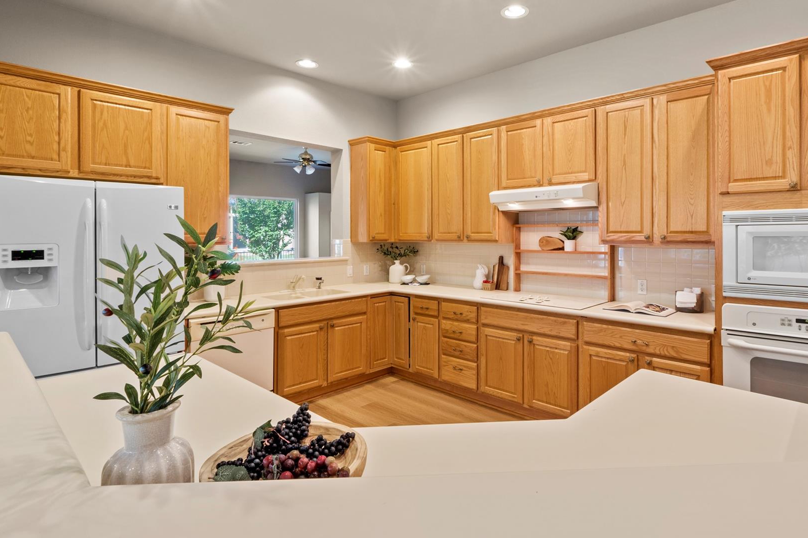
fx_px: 426
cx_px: 463
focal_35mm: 19
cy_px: 252
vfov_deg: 64.5
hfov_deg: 86.3
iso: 250
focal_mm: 10
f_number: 11
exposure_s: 5
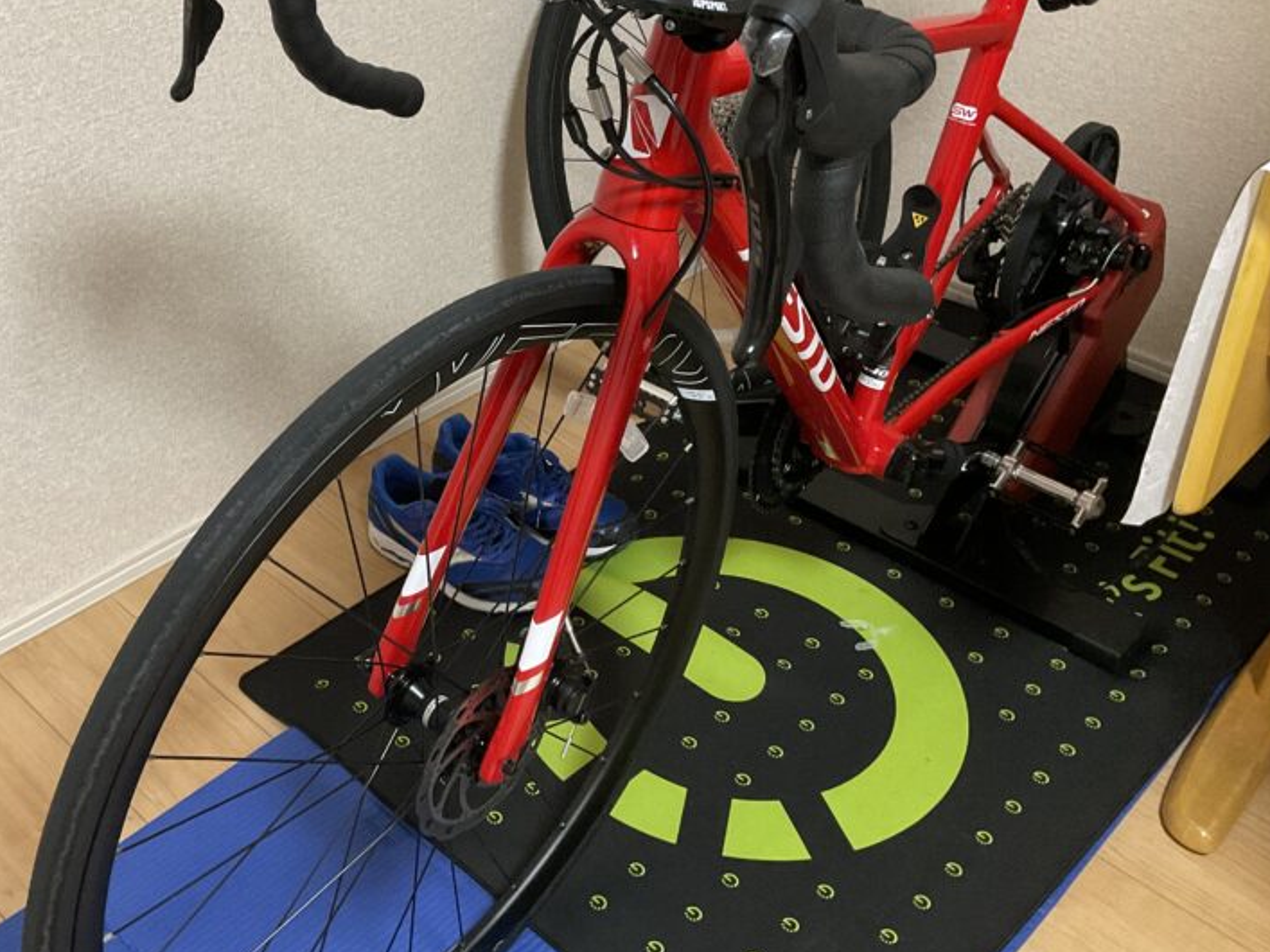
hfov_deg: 43.8
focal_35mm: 42
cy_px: 357
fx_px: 1541
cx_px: 366
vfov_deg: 34.2
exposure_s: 1/60
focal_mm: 3
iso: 250
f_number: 1.8
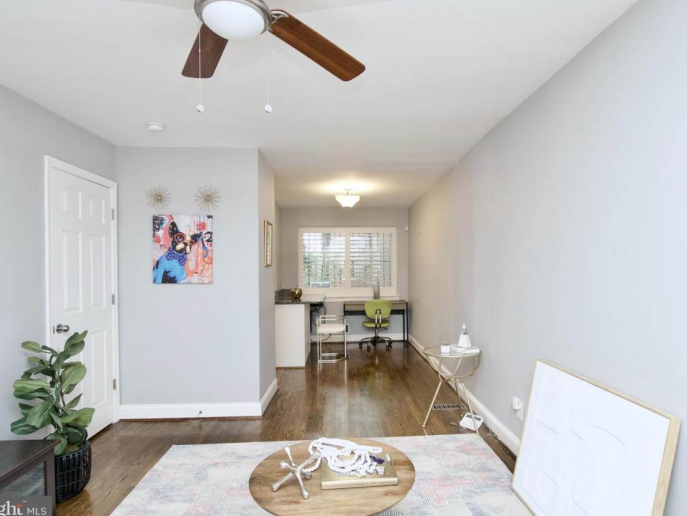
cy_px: 259
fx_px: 397
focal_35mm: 20
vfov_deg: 66.0
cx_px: 363
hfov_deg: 81.6
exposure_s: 1/13
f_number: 7.1
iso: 320
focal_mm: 12
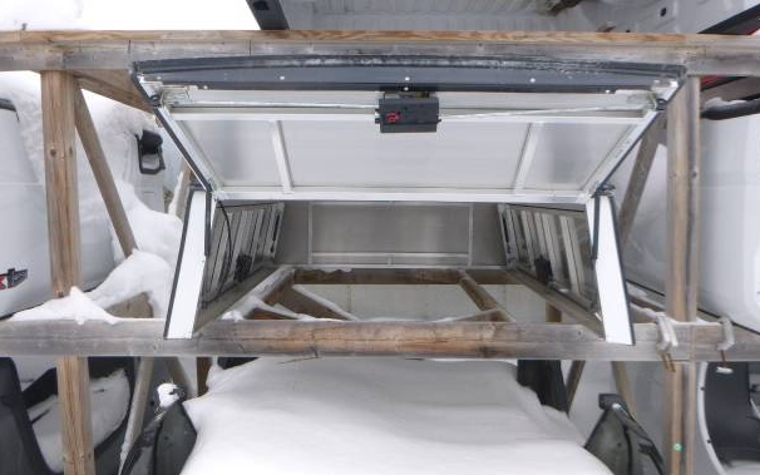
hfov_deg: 66.5
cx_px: 375
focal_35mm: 28
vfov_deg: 44.6
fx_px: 580
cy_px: 231
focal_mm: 4.5
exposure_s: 1/200
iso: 100
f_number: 3.9
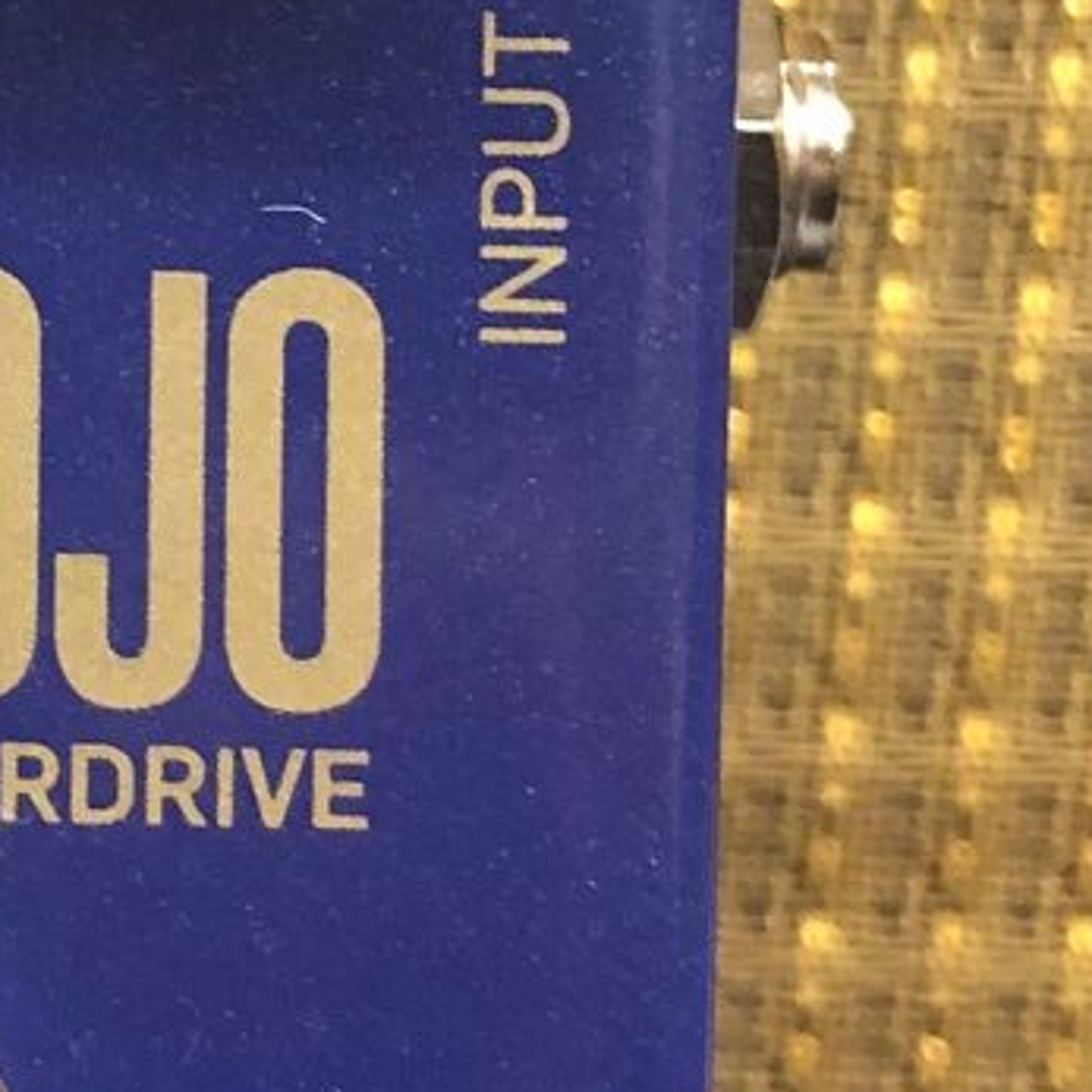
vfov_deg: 14.9
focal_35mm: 114
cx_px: -258
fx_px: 4069
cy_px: -76
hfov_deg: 14.7
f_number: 1.8
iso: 100
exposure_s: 1/17
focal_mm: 3.99
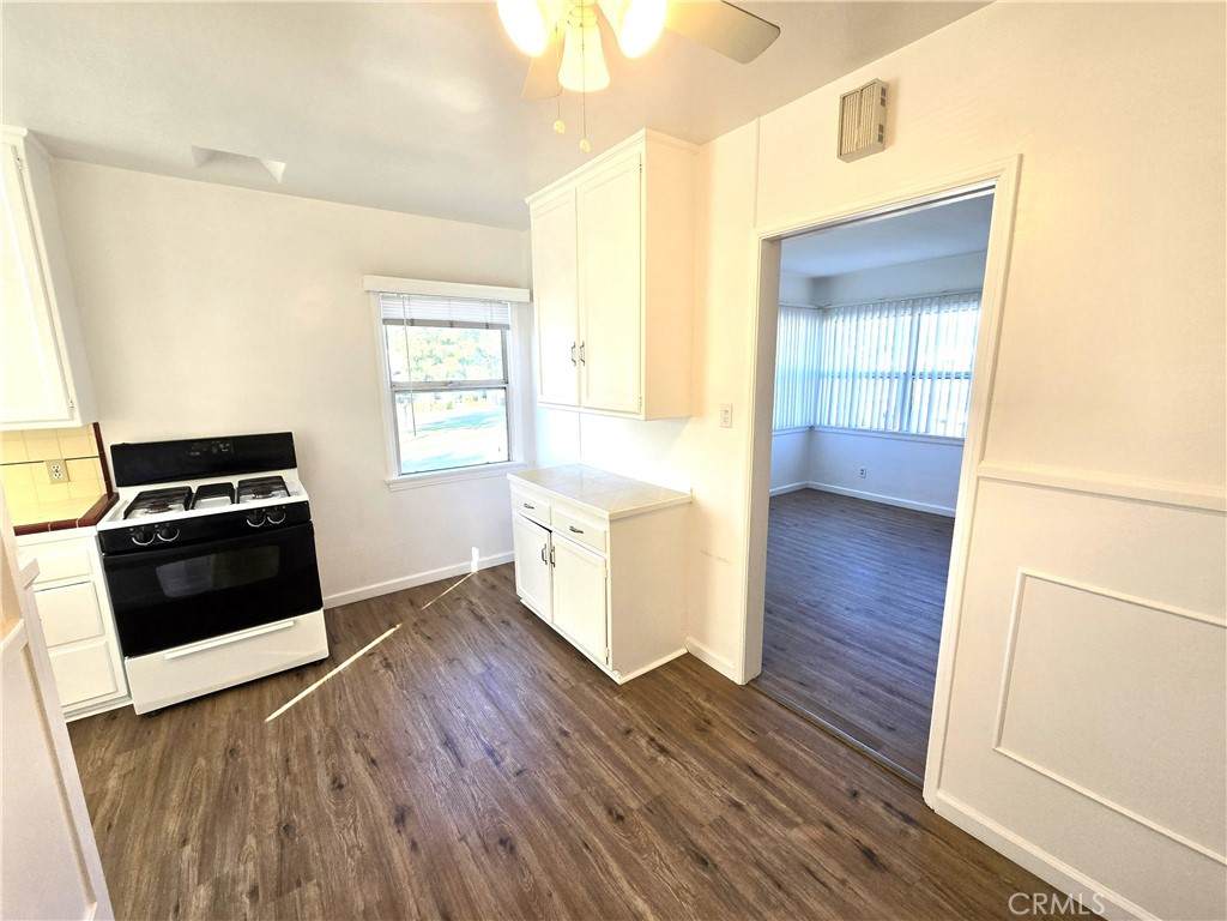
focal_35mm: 13
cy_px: 460
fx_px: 461
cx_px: 614
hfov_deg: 106.2
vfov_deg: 89.9
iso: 64
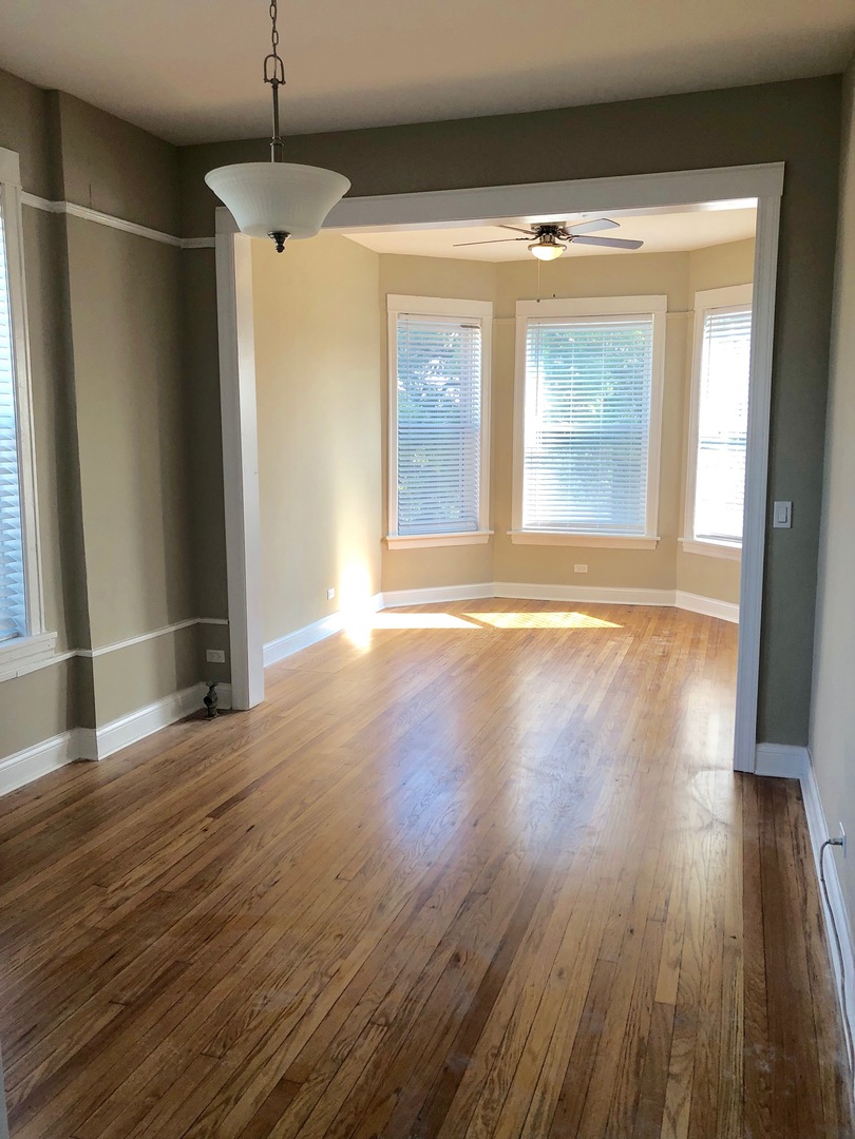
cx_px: 428
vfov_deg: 63.4
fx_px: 922
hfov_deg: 49.7
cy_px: 570
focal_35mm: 28
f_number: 1.8
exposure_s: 1/120
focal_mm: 4
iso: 25
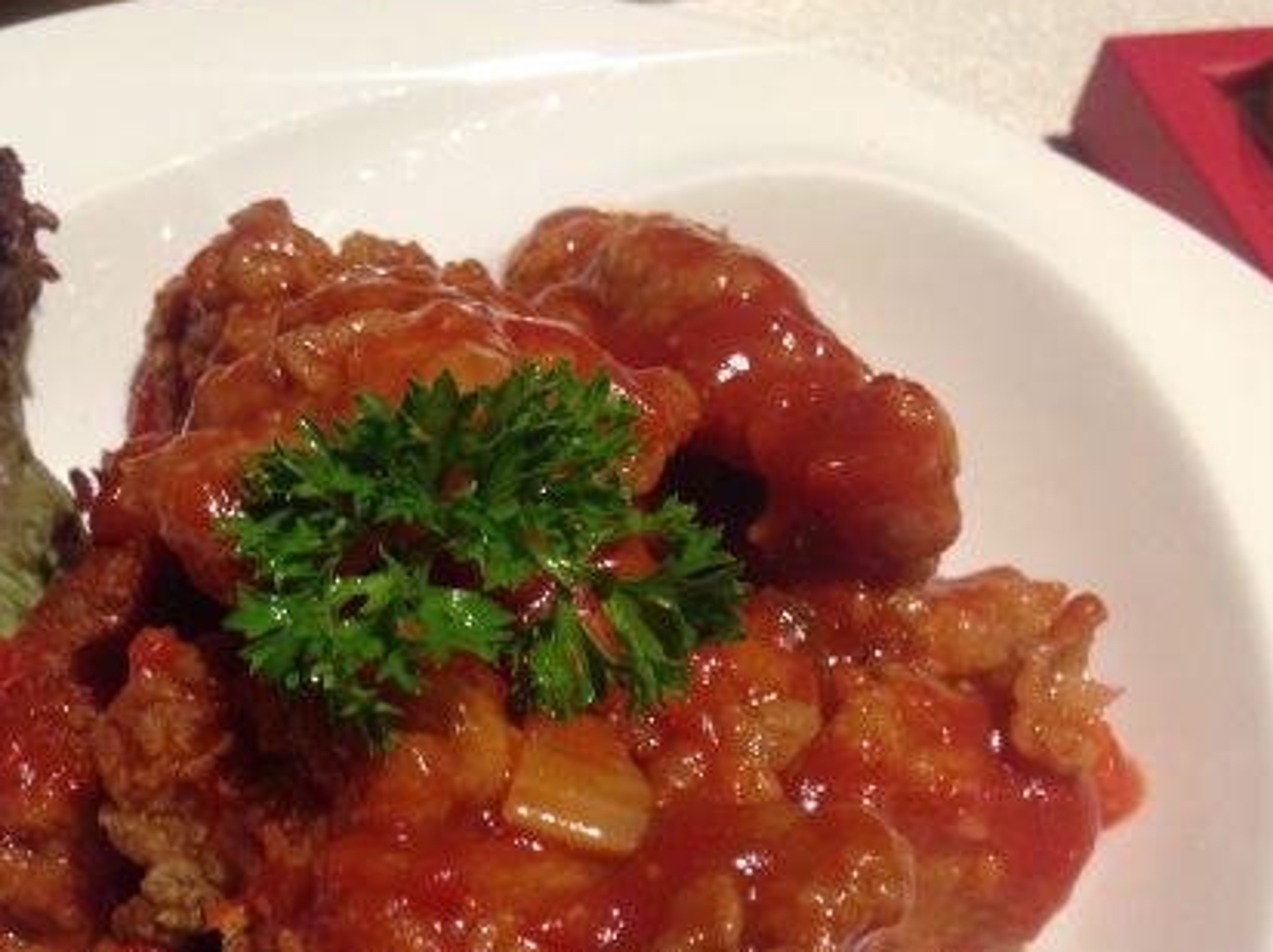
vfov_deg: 25.6
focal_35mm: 56
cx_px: 336
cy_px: 772
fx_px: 2058
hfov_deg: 33.8
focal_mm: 4.12
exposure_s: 1/20
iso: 125
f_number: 2.4
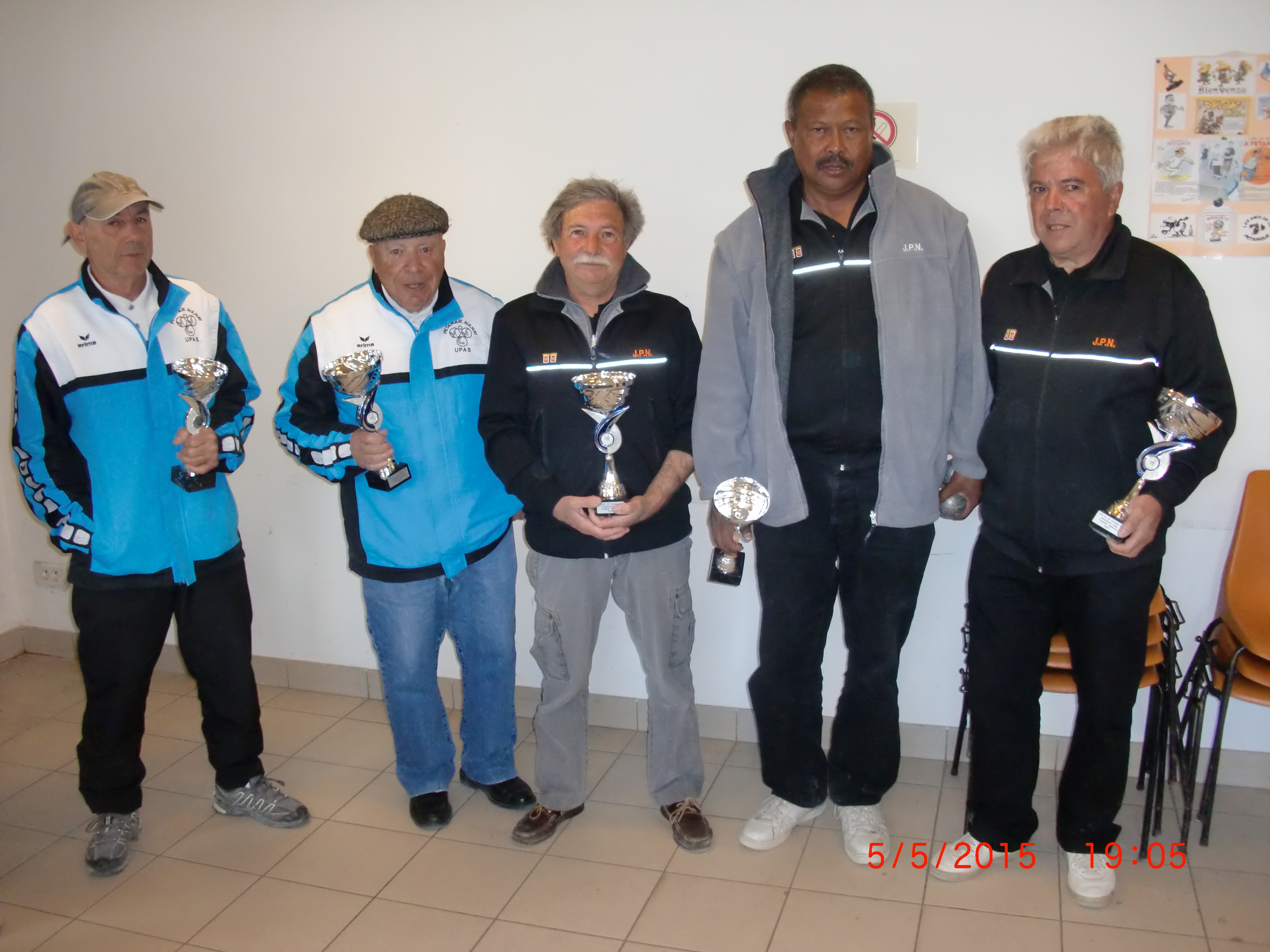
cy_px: 476
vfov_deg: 39.7
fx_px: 1321
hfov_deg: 51.4
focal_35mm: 36
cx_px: 635
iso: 400
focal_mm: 6.3
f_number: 2.8
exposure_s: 1/60
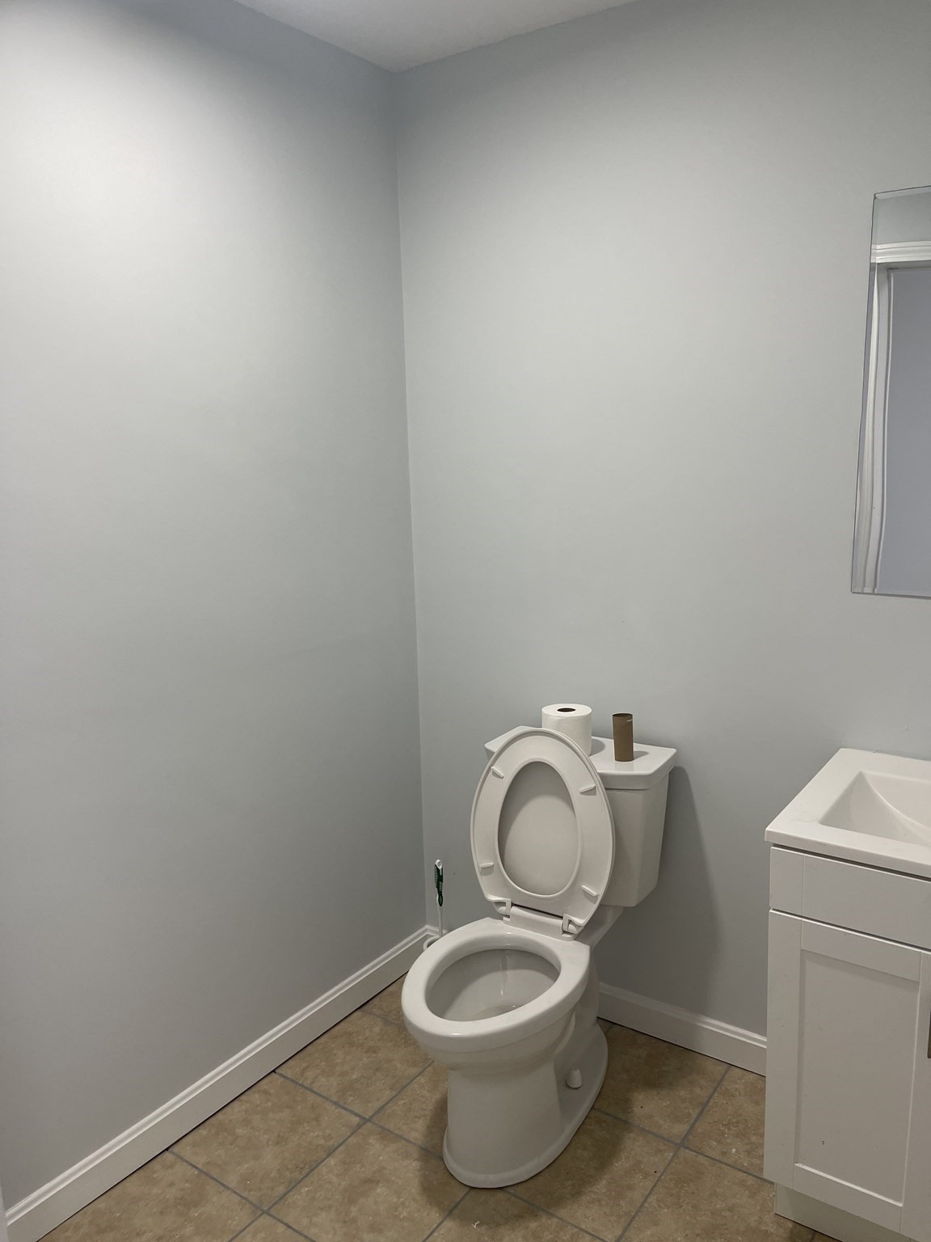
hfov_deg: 54.9
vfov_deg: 69.4
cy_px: 621
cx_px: 466
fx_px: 897
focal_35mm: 25
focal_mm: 5.1
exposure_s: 1/120
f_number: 1.6
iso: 125
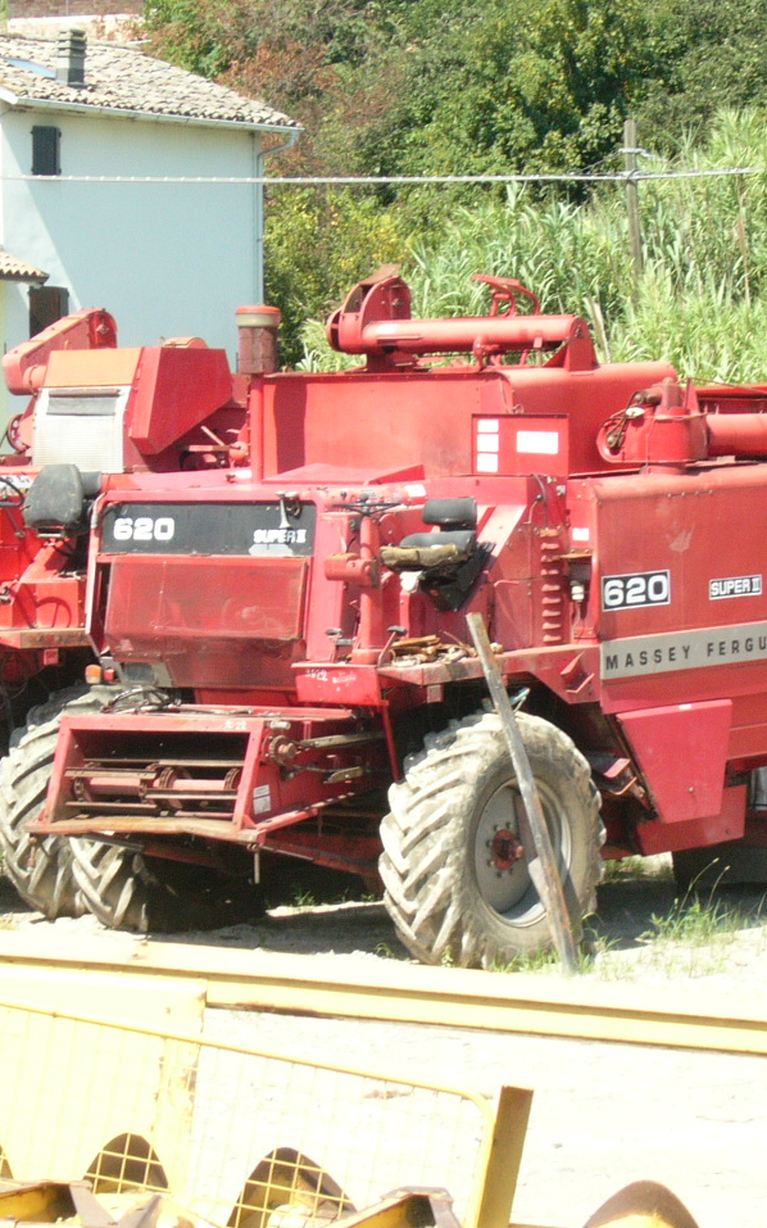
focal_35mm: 139
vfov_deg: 15.0
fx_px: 4650
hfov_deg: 9.4
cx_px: 292
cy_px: 613
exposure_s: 1/30
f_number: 13.7
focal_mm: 16.3
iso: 100
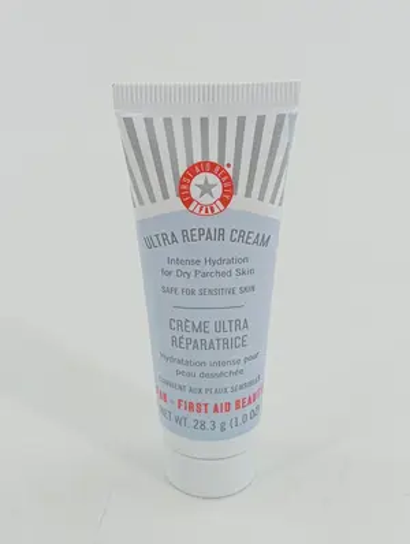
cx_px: 205
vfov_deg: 63.4
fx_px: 441
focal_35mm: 28
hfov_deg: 49.9
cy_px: 272
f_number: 1.8
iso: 68
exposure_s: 1/100
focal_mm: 4.22
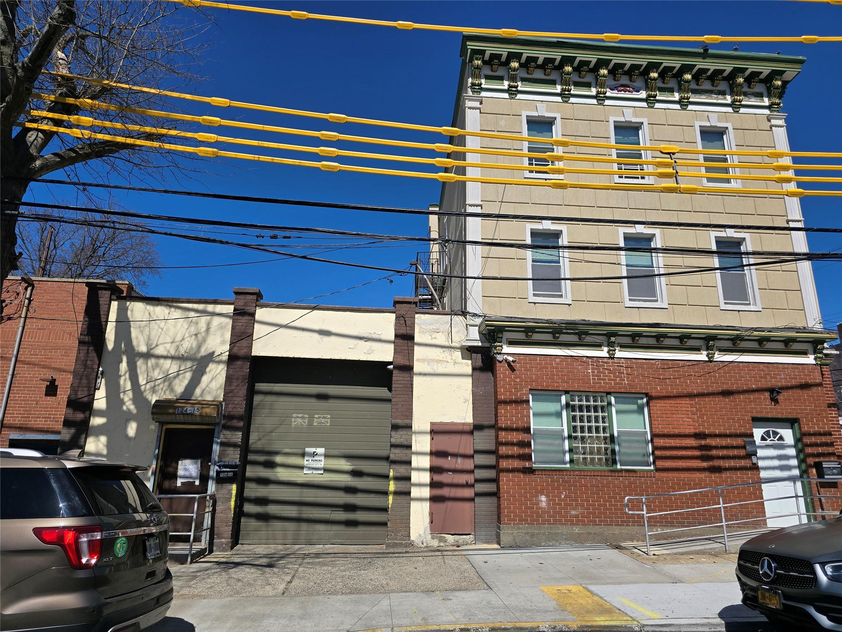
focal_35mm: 23
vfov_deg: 58.9
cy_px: 316
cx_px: 421
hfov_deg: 73.9
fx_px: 559
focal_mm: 6.3
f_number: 1.7
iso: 12
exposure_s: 1/1314
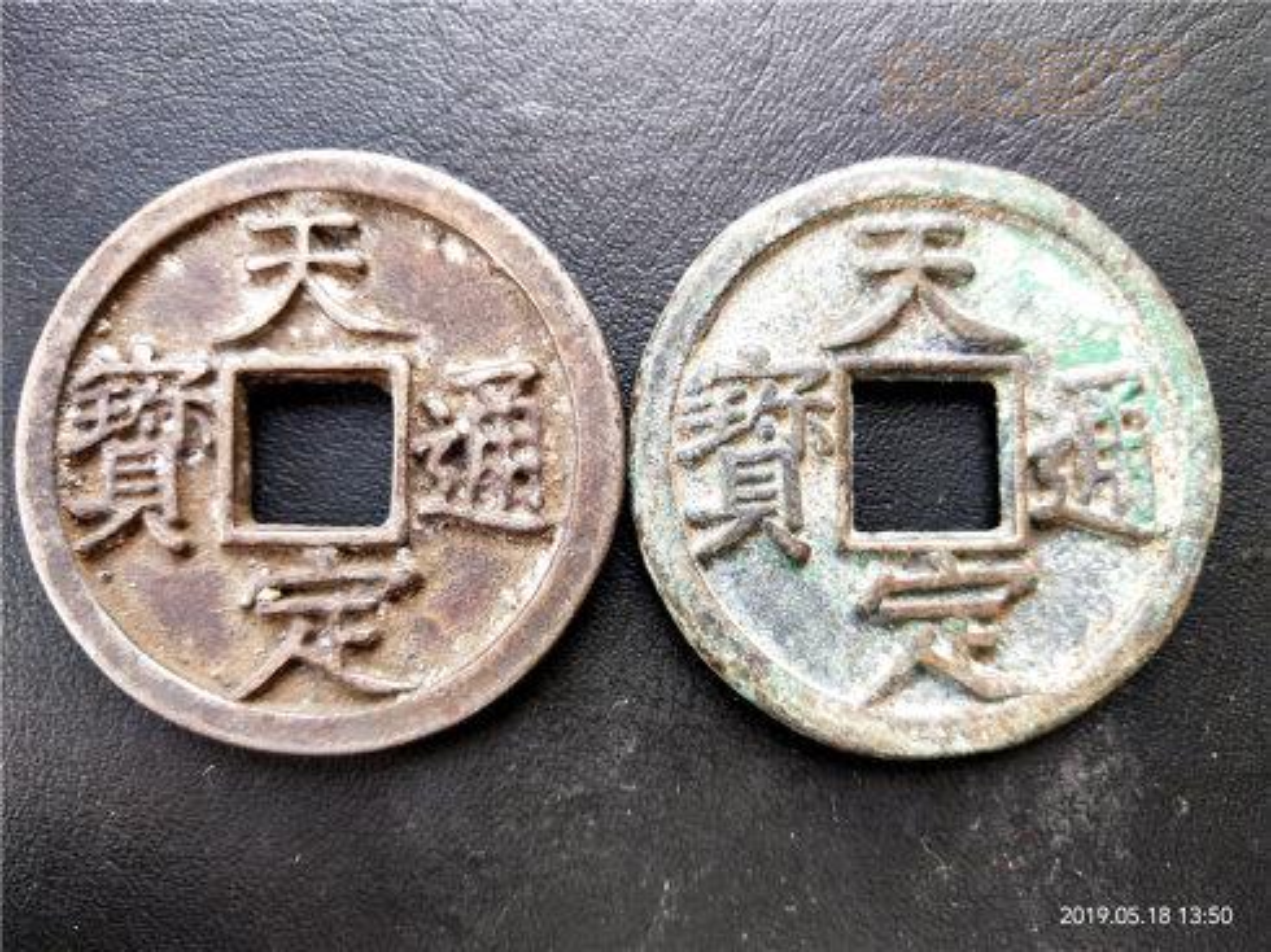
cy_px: 476
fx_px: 1101
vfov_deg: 46.8
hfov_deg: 60.0
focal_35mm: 30
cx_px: 636
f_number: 1.8
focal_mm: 3.95
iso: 114
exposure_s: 1/100
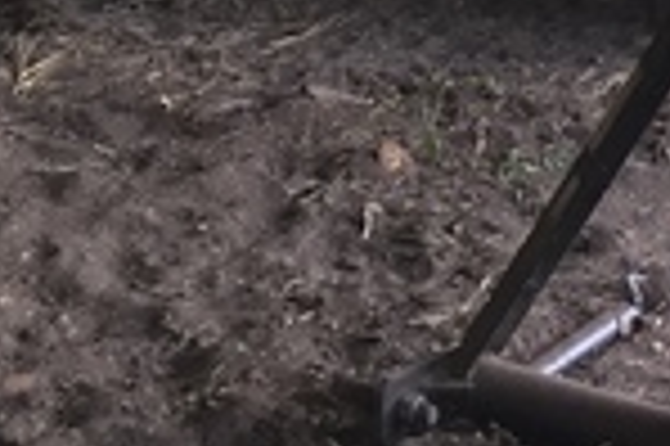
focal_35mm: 157
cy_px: -716
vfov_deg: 7.9
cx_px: 331
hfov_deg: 13.1
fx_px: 2919
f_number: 2.2
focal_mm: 4.15
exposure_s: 1/120
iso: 50
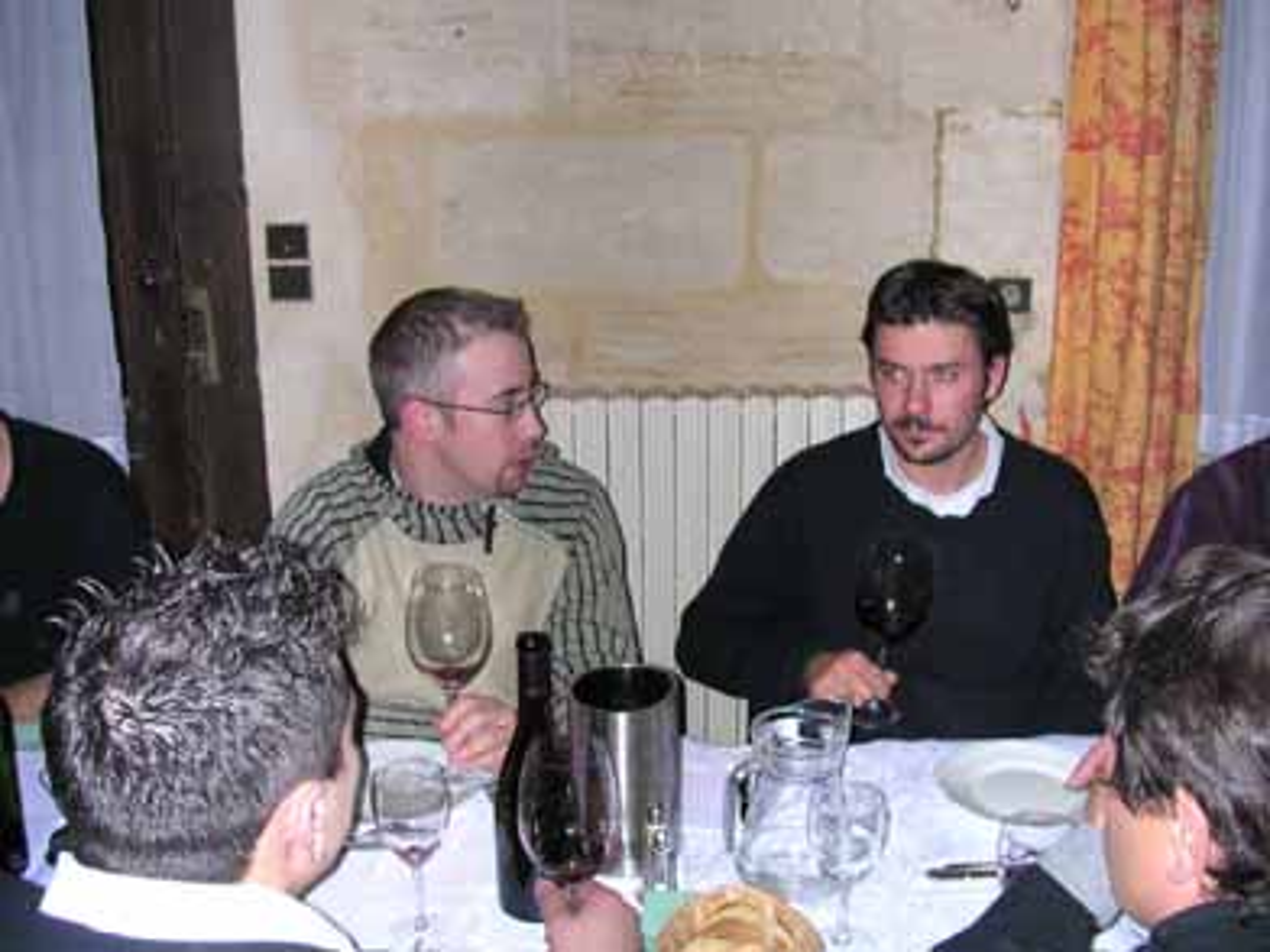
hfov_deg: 50.1
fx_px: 1357
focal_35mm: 37
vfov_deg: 38.7
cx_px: 635
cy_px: 476
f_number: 2.7
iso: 179
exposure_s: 1/60
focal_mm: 5.6
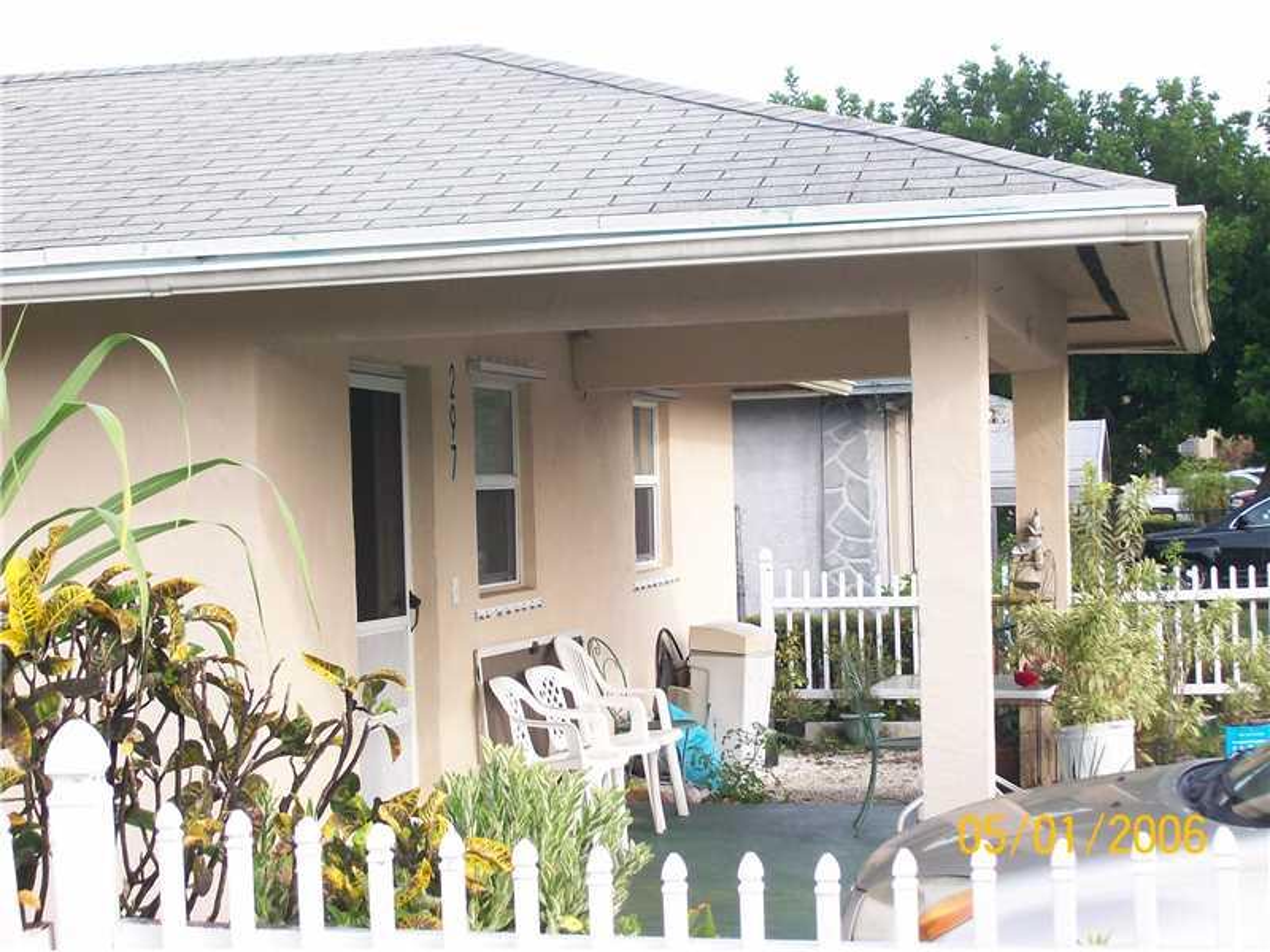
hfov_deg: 27.8
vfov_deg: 21.0
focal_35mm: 70
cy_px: 476
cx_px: 635
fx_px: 2568
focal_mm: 11.6
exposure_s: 1/170
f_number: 3.8
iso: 80
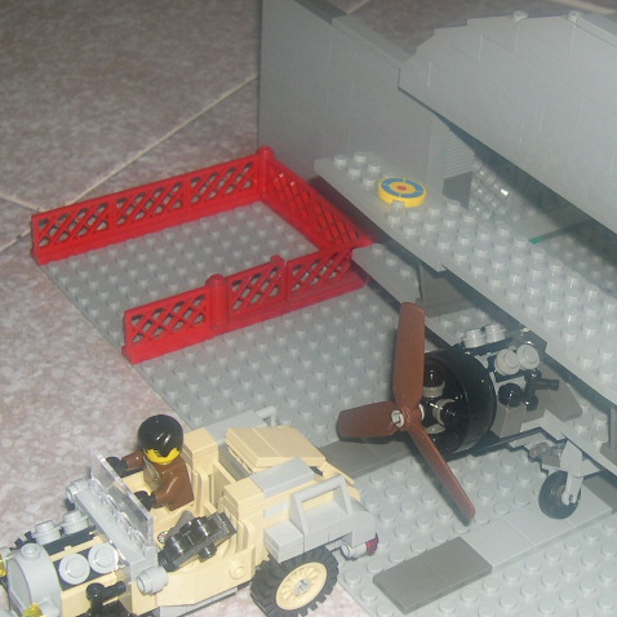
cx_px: 485
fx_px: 1452
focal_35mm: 72
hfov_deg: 23.7
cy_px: 355
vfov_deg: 24.0
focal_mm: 8
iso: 100
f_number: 2.8
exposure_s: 1/60
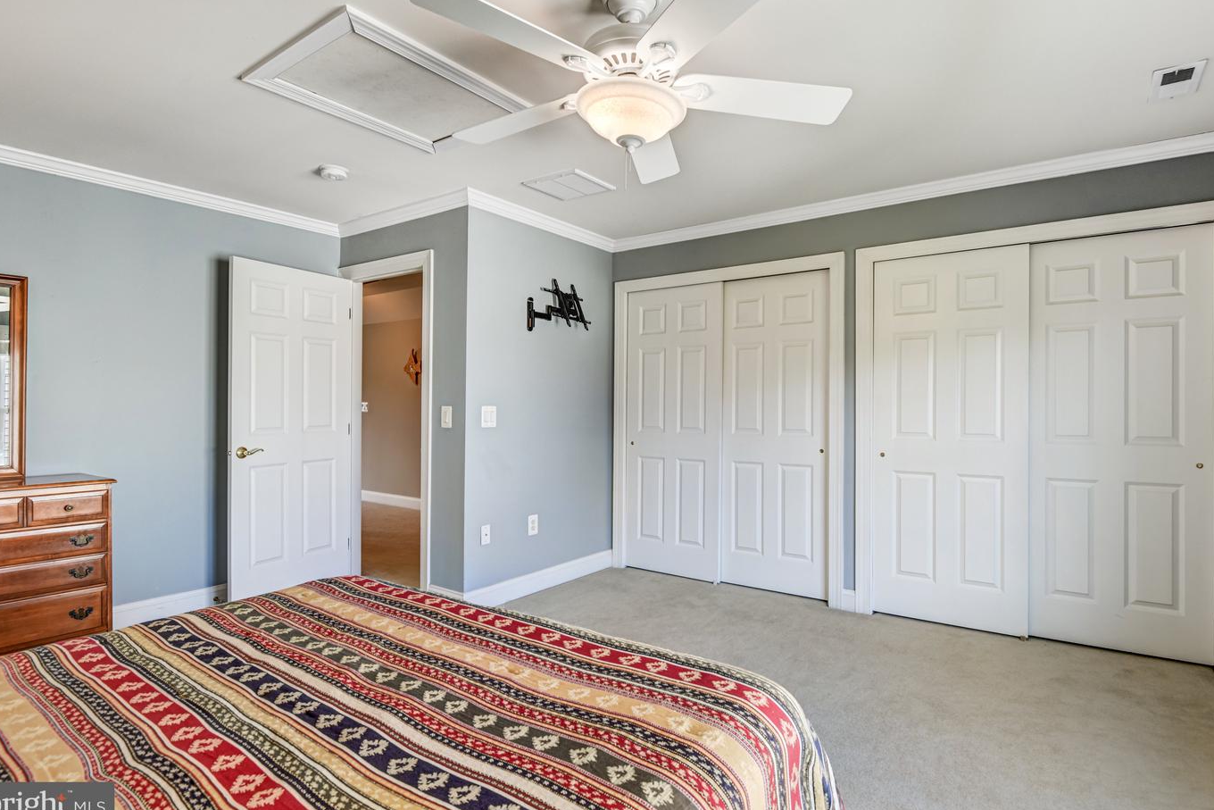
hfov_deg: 90.0
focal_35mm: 18
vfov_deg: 67.4
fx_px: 607
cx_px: 618
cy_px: 399
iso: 400
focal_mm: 17
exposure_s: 1/20
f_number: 8
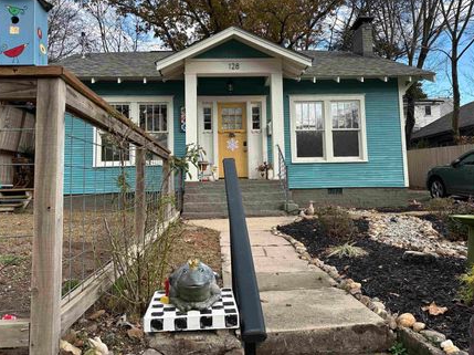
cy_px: 149
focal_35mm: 28
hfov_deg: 63.5
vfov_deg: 49.5
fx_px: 383
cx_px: 235
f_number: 1.78
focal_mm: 6.86
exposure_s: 1/872
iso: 80
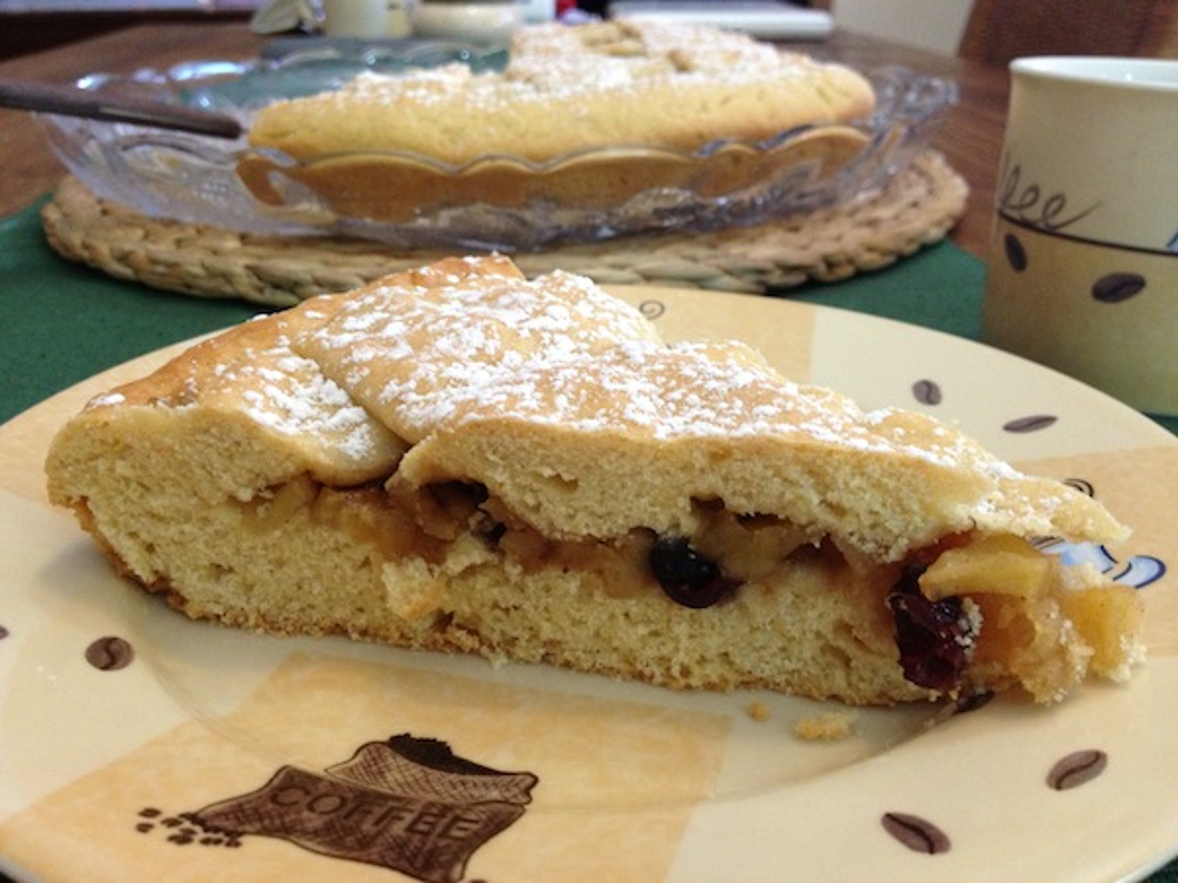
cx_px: 589
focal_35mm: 35
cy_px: 442
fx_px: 1191
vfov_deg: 40.7
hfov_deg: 52.6
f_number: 2.4
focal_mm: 4.28
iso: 250
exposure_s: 1/20
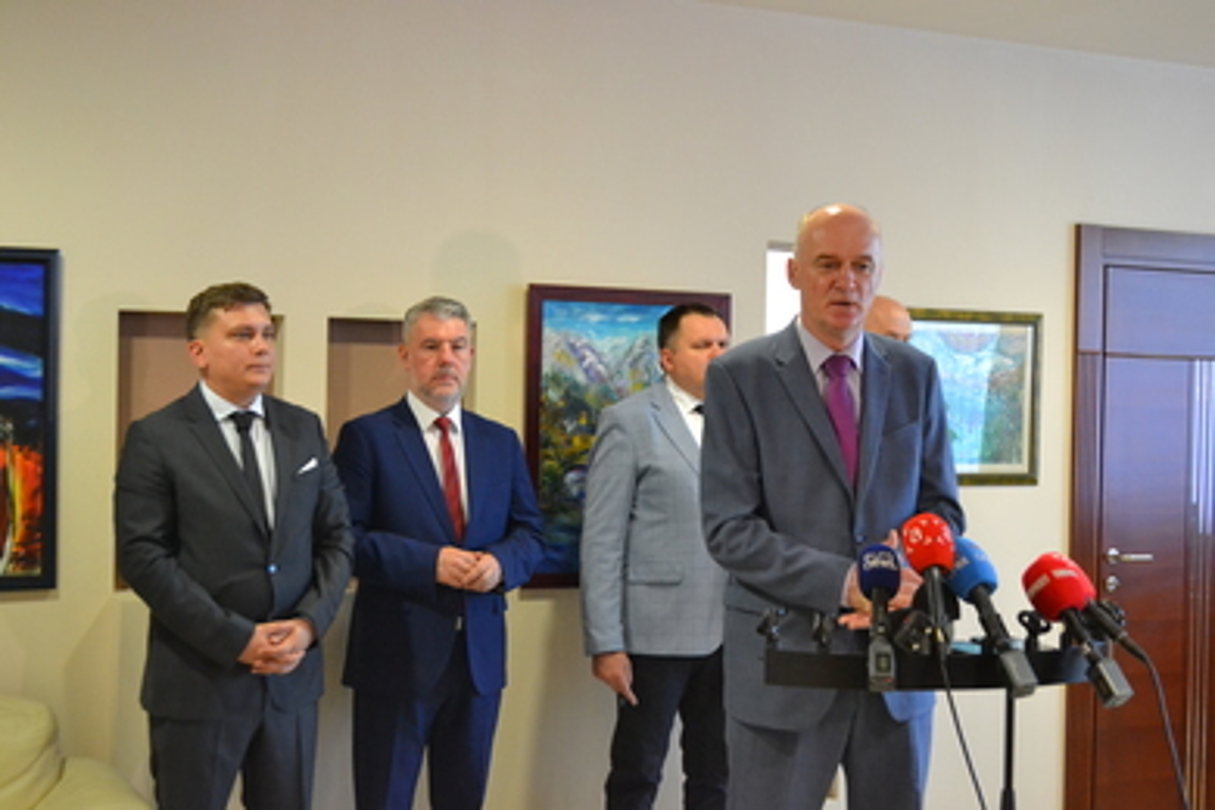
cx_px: 608
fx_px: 1772
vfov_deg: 25.8
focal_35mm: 52
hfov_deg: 37.9
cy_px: 405
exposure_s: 1/80
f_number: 5
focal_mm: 35
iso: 3200
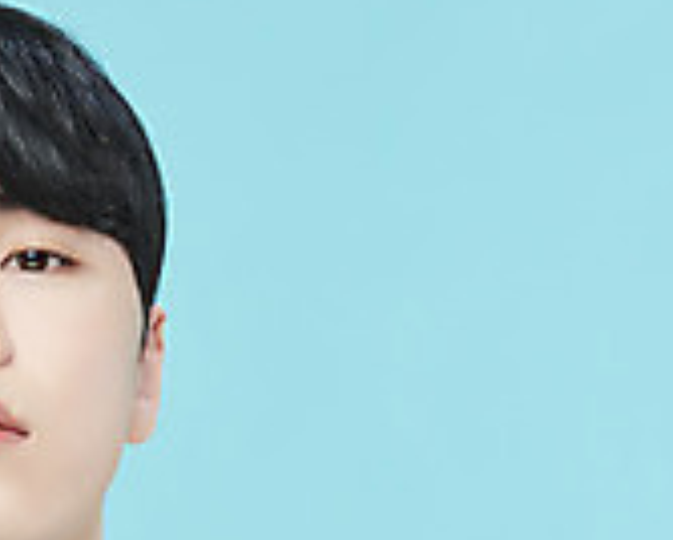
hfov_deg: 4.6
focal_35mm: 421
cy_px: 588
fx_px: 8395
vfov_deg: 3.7
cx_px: -66
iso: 64
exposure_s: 1/125
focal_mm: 125
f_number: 8
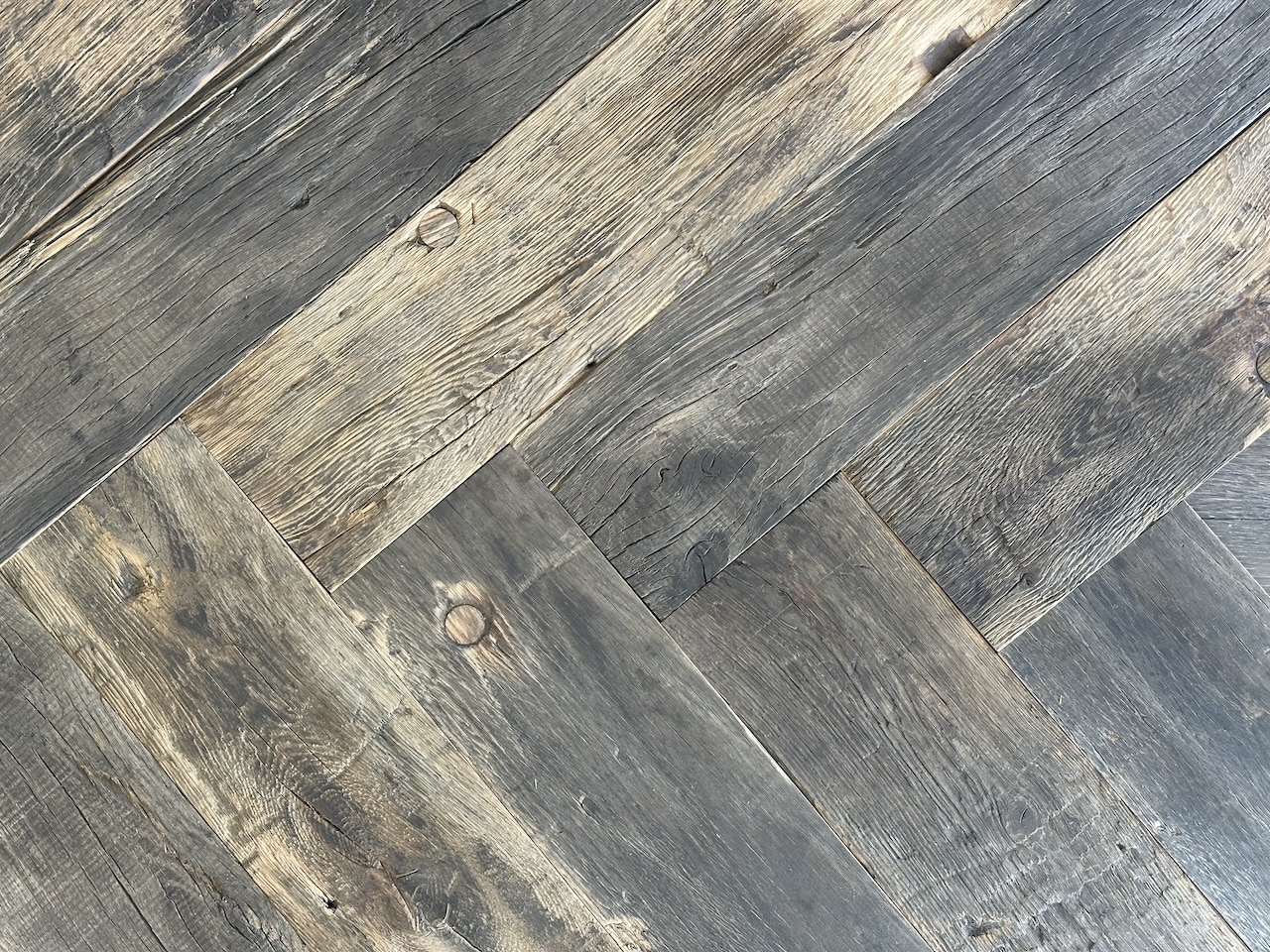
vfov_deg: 30.3
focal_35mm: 48
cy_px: 476
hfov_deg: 39.7
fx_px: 1761
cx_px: 635
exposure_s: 1/100
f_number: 1.78
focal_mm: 6.86
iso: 125
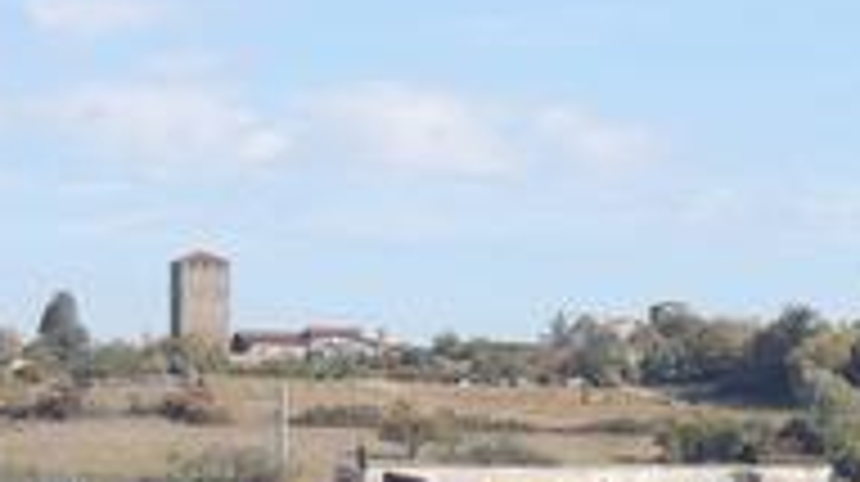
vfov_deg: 4.4
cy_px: 748
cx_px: 1319
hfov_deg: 7.7
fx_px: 6242
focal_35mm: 274
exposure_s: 1/640
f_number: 3.7
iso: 100
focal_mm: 10.7
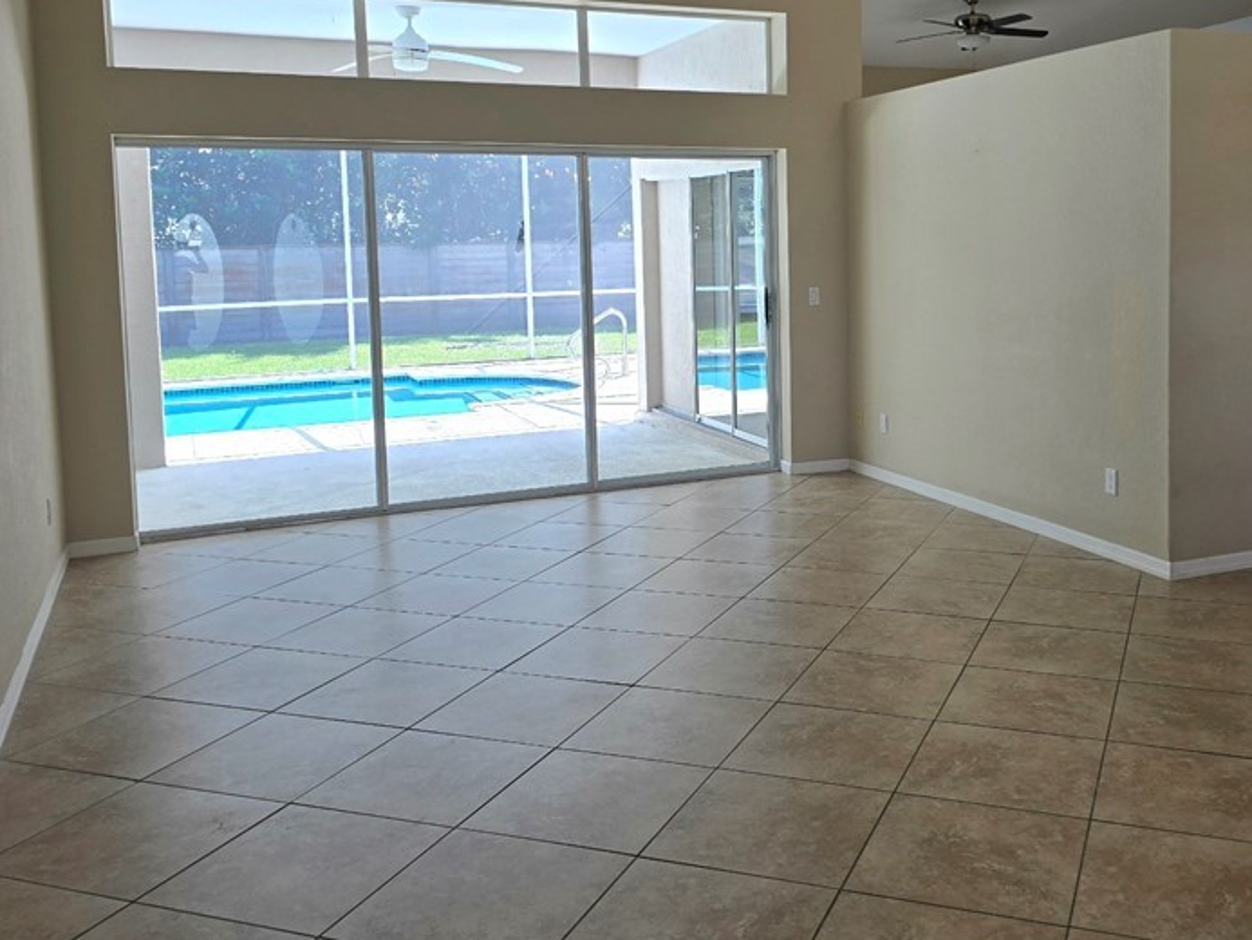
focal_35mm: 34
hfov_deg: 53.3
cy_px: 325
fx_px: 1230
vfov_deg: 41.3
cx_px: 795
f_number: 1.7
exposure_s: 1/120
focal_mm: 6.3
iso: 20
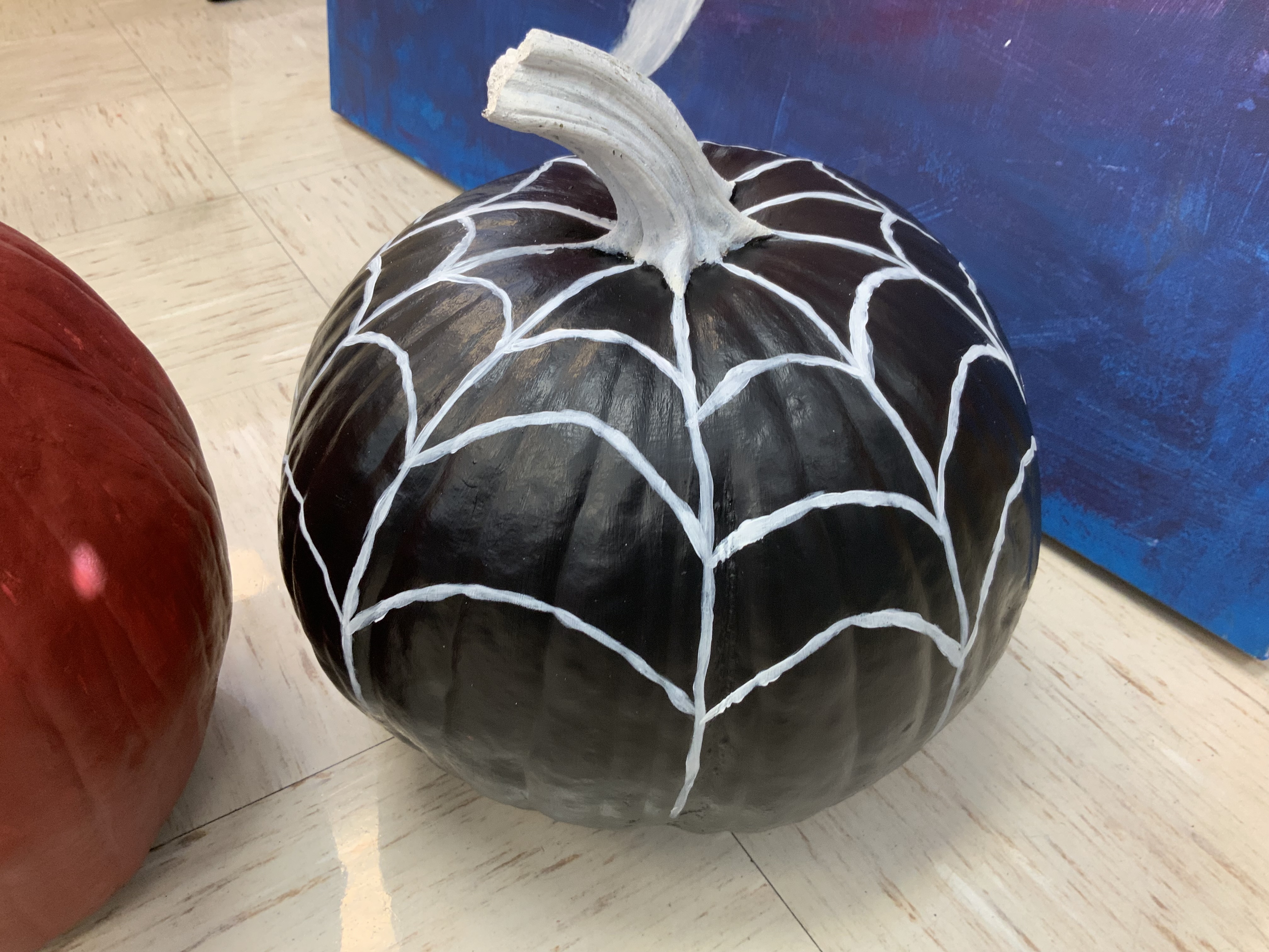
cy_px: 476
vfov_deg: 48.2
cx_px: 634
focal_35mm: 29
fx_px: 1063
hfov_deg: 61.7
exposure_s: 1/60
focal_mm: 3
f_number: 1.8
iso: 64
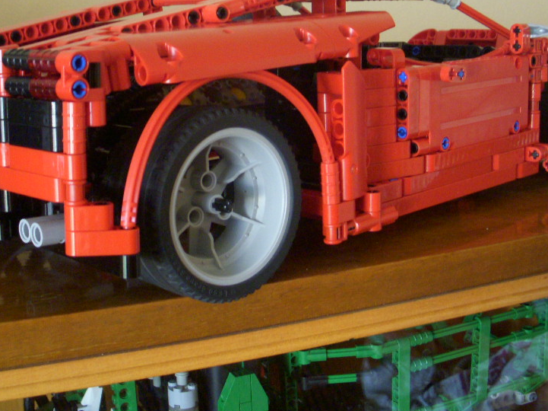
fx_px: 854
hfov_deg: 35.5
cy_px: 124
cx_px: 245
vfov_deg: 26.8
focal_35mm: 54
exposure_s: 1/6
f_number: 3.3
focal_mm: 6.3
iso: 400
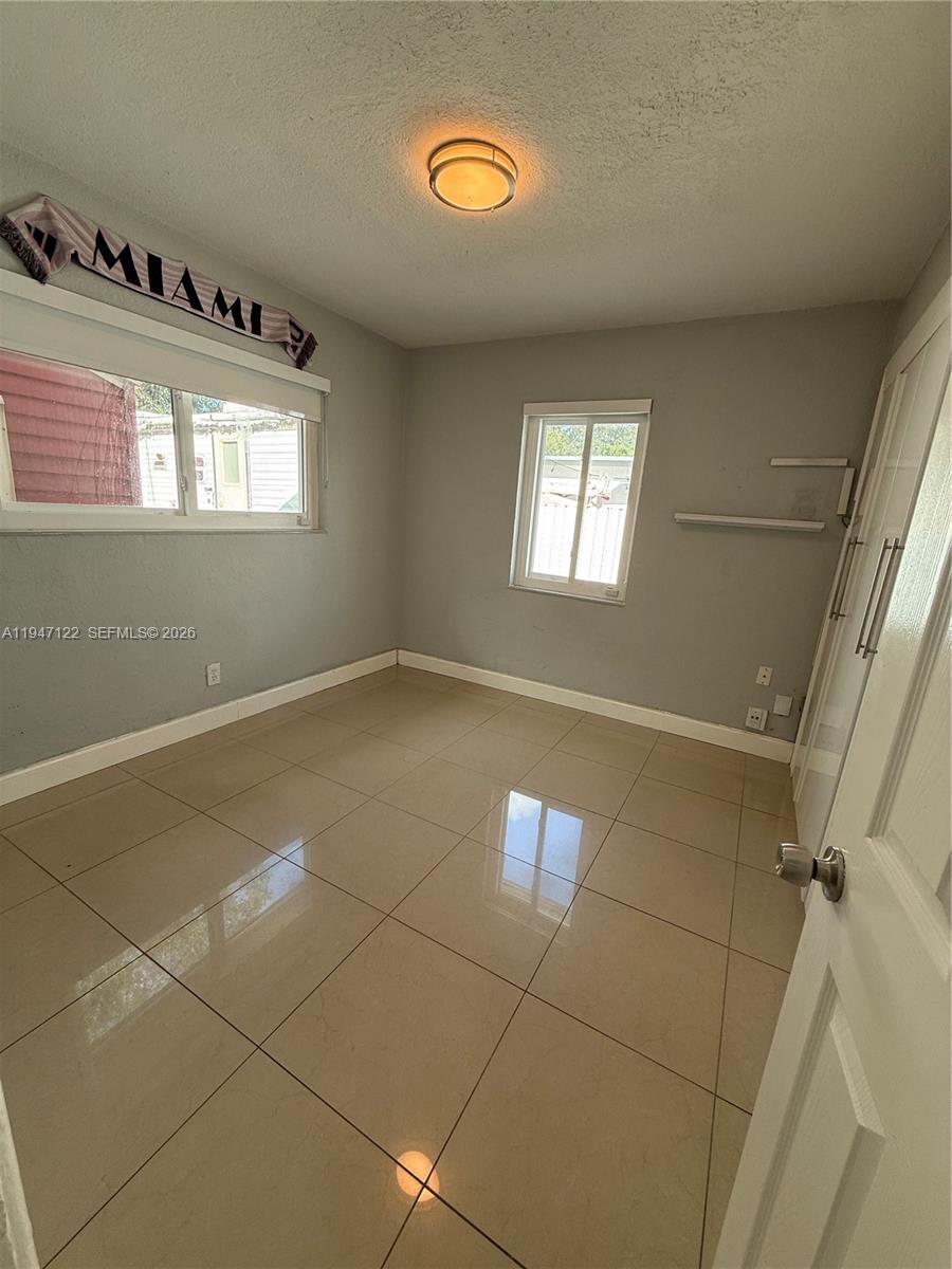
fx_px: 513
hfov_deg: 85.7
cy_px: 634
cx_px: 476
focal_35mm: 14
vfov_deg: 102.1
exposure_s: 1/136
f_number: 2.2
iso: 64
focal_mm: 2.22
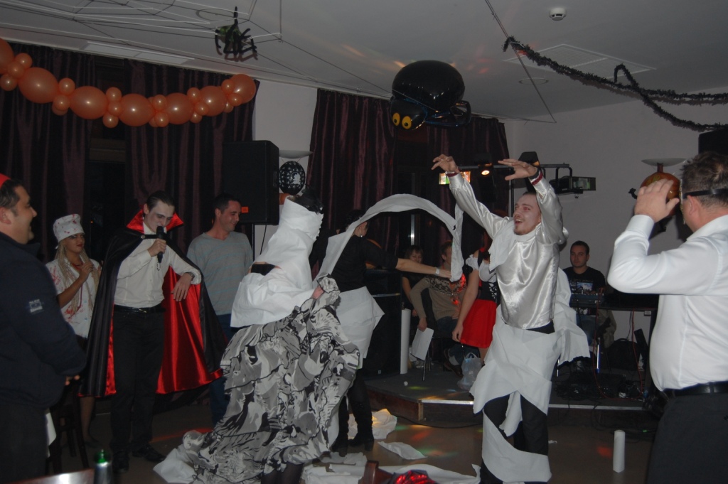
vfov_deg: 38.3
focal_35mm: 34
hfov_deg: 55.1
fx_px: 697
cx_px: 364
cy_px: 242
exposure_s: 1/60
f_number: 3.8
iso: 400
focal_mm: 23
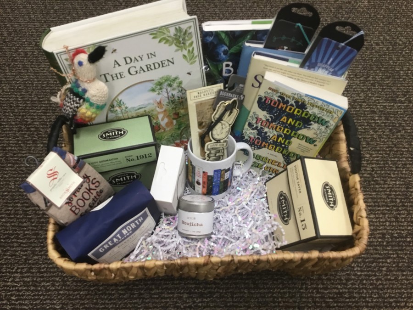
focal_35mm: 31
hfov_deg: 58.4
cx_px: 206
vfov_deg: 45.4
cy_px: 155
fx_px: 370
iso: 64
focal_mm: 3.3
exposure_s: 1/30
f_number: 2.4
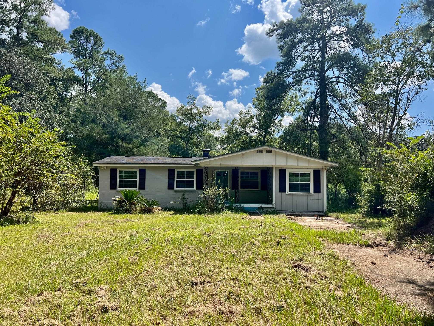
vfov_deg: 53.1
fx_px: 326
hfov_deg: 67.3
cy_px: 163
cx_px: 217
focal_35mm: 26
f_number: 1.5
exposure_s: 1/4115
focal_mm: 5.7
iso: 50
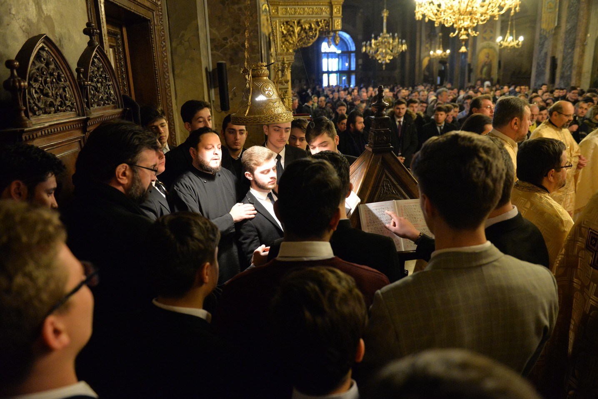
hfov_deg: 73.7
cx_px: 299
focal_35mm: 24
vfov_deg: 53.1
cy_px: 200
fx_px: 399
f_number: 2.8
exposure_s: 1/80
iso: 4000
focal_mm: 24
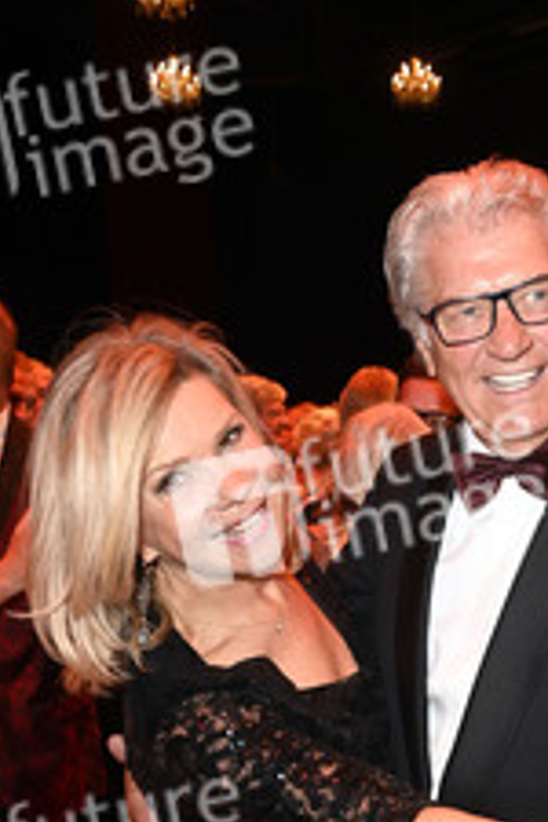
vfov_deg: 39.2
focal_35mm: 48
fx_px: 1096
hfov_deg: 27.3
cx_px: 464
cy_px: 683
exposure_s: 1/160
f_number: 5.6
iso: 1600
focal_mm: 27
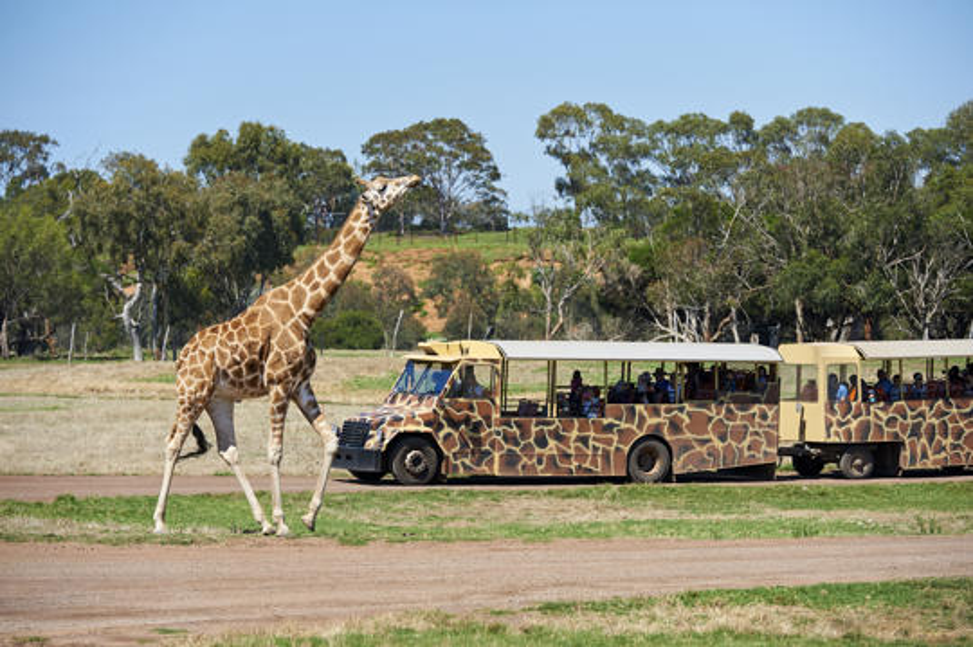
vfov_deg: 7.6
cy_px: 324
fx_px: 4860
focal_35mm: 180
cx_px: 486
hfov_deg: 11.4
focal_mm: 180
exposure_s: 1/3200
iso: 800
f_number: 6.3
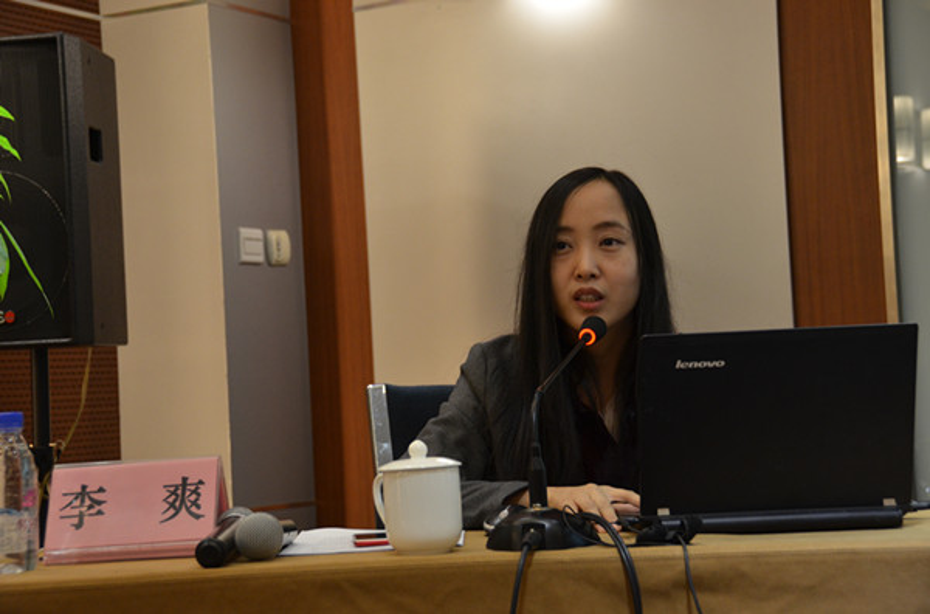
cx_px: 465
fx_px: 1931
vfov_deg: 18.1
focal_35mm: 75
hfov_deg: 27.1
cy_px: 307
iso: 800
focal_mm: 50
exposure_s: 1/30
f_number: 5.6
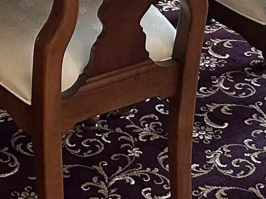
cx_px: 37
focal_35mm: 127
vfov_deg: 10.3
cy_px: -255
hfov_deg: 15.4
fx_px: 975
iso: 400
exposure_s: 1/60
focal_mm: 6.86
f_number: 1.78
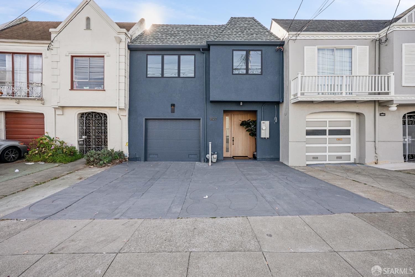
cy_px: 138
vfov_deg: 77.3
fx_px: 173
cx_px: 208
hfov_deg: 100.4
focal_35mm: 15
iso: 640
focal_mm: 15
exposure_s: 1/400
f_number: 8
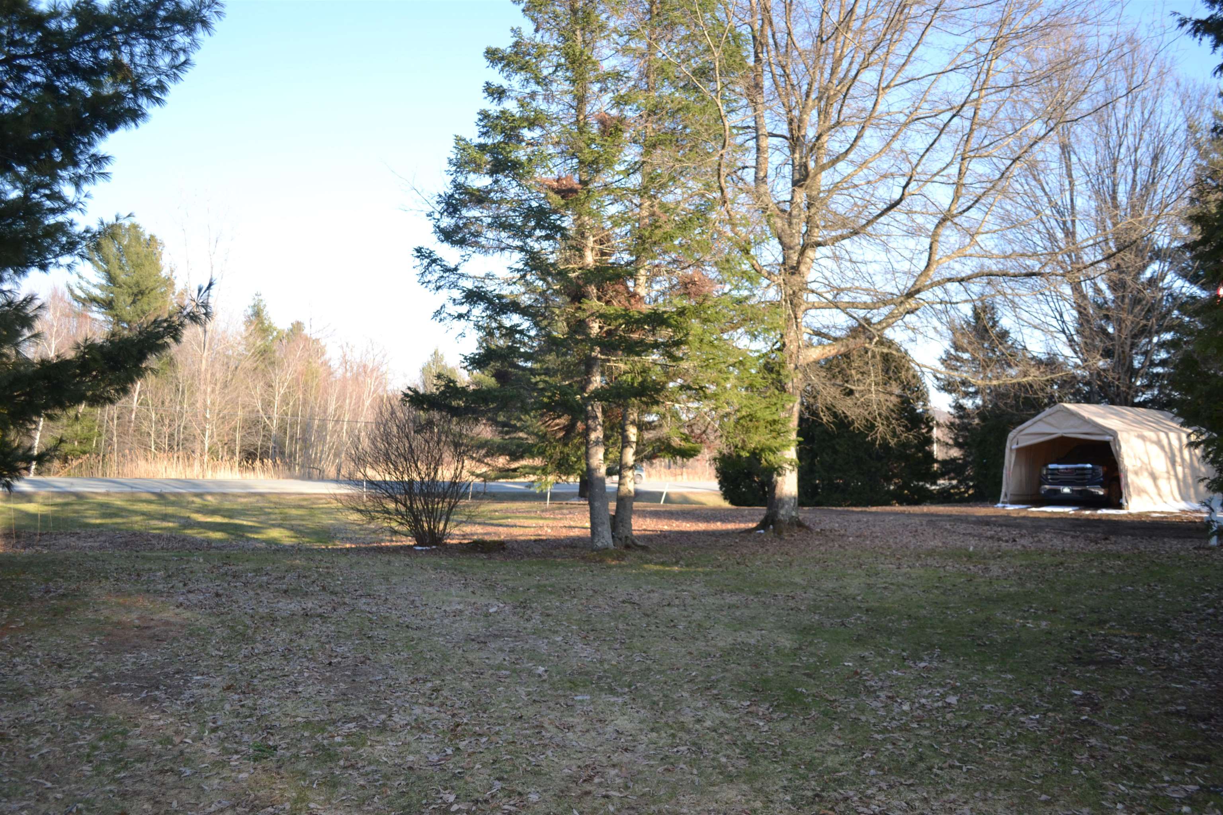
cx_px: 612
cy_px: 408
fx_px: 1019
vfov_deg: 43.6
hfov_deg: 61.9
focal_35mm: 30
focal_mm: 20
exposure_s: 1/200
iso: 100
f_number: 4.5
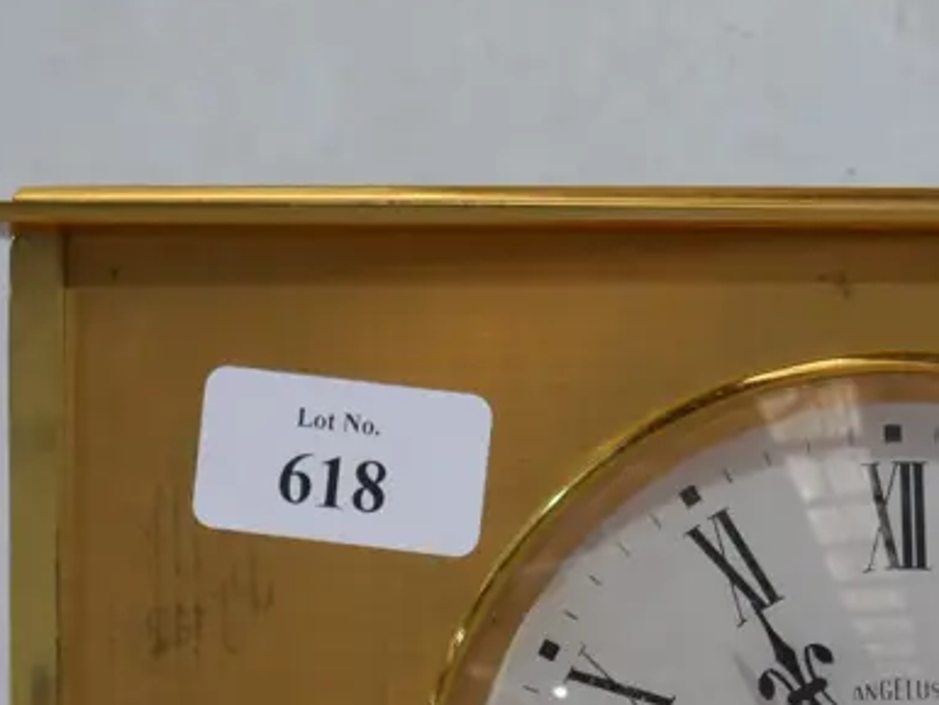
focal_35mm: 133
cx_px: 939
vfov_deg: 10.9
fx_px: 3609
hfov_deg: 14.6
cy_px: 906
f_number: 5.3
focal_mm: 25
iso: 640
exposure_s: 1/60
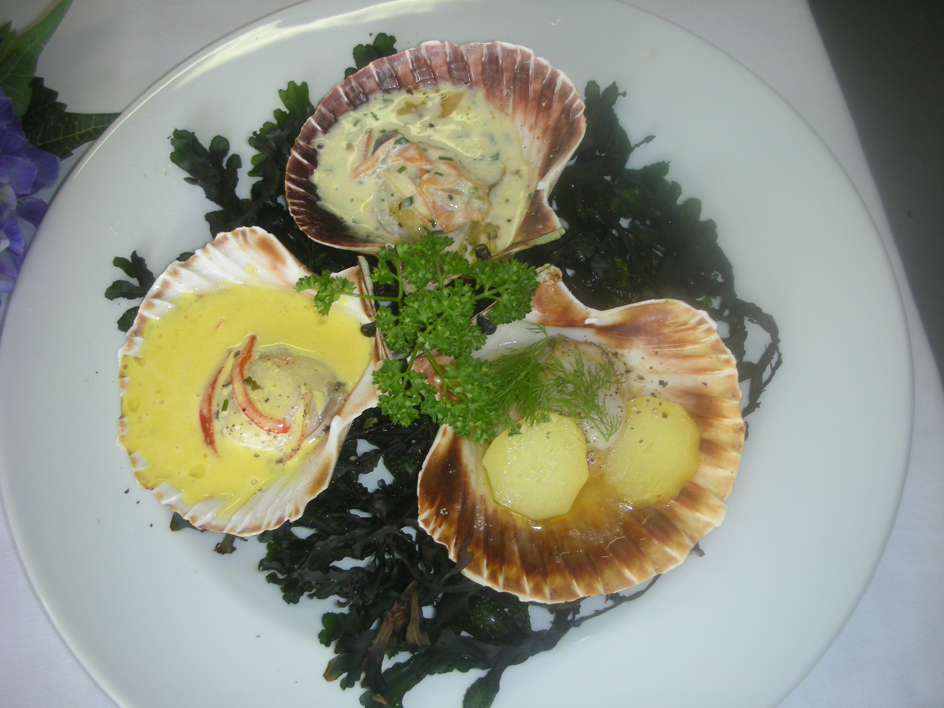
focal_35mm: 35
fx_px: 954
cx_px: 472
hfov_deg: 52.6
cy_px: 354
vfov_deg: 40.7
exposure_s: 1/30
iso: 50
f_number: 2.8
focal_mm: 5.8
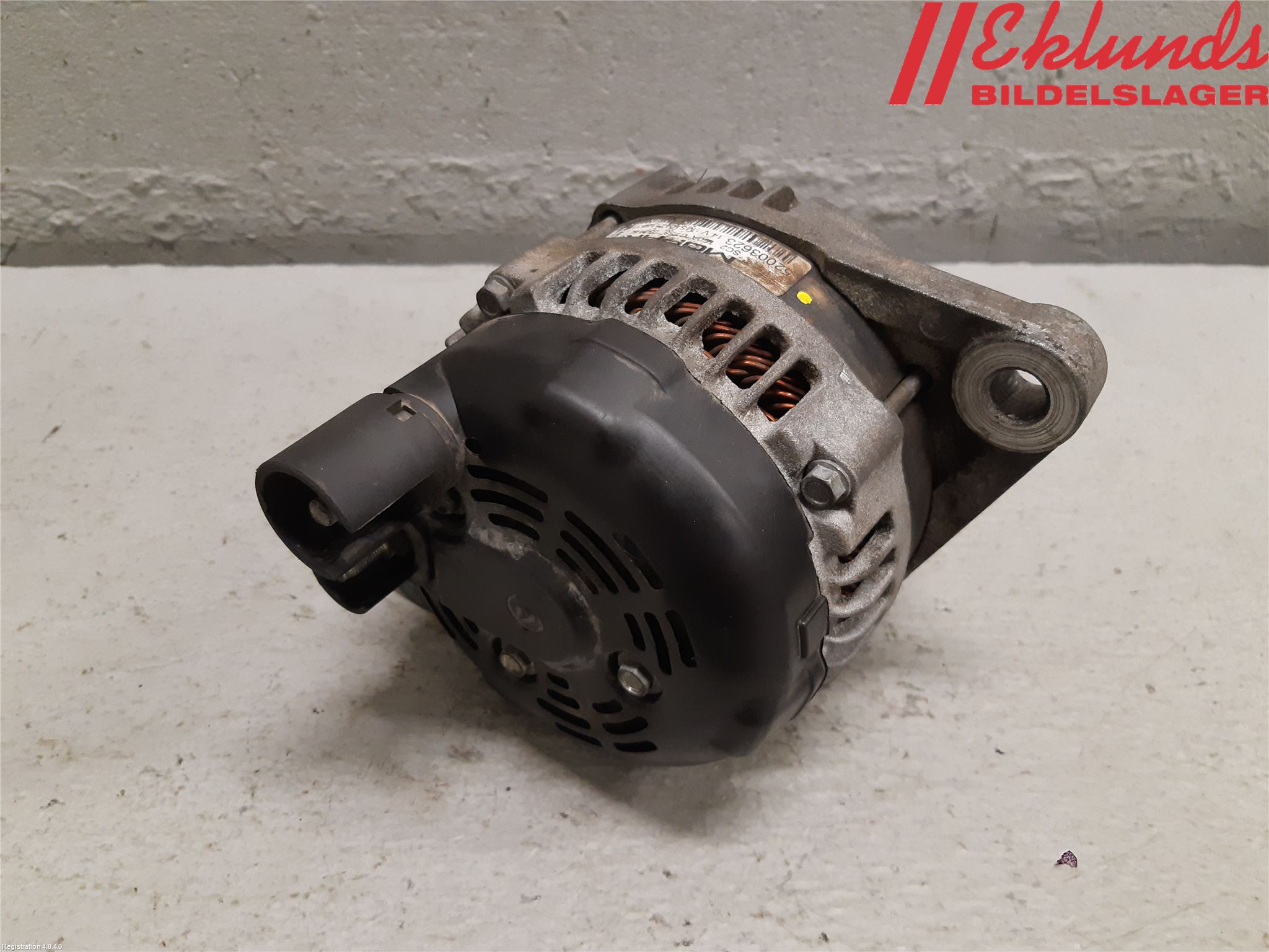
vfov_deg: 53.1
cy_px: 476
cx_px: 634
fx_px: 953
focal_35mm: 26
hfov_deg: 67.3
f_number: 1.7
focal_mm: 3.93
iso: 200
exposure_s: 1/50
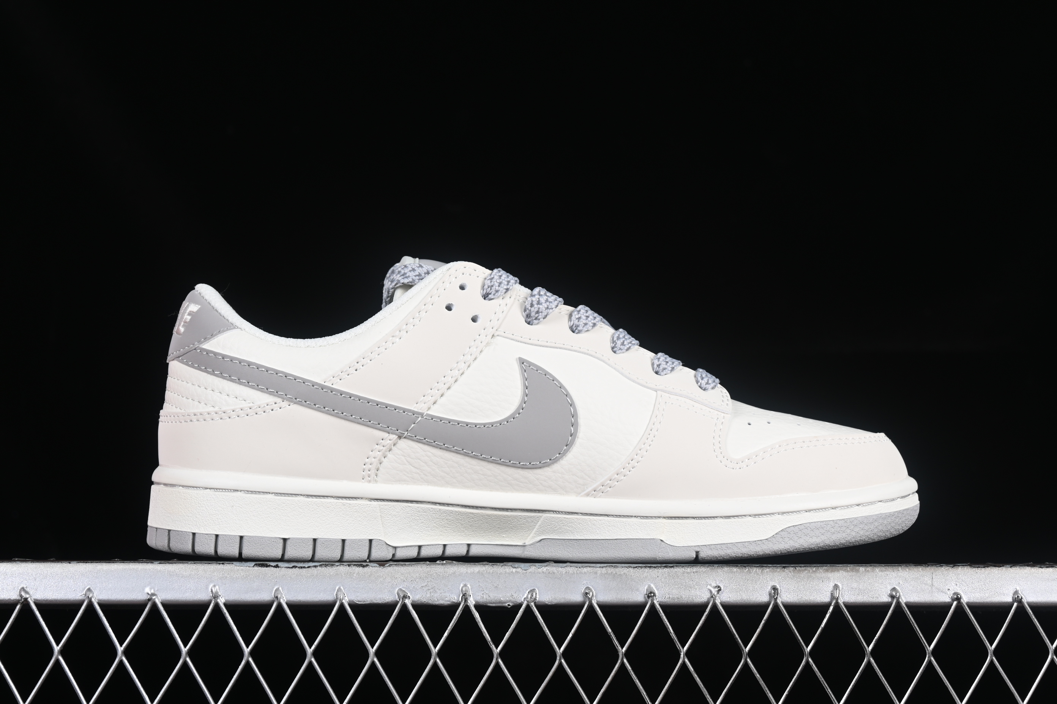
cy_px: 352
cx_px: 528
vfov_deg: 18.2
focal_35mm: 75
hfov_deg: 27.0
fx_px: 2202
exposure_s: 1/80
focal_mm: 50
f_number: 8
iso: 160
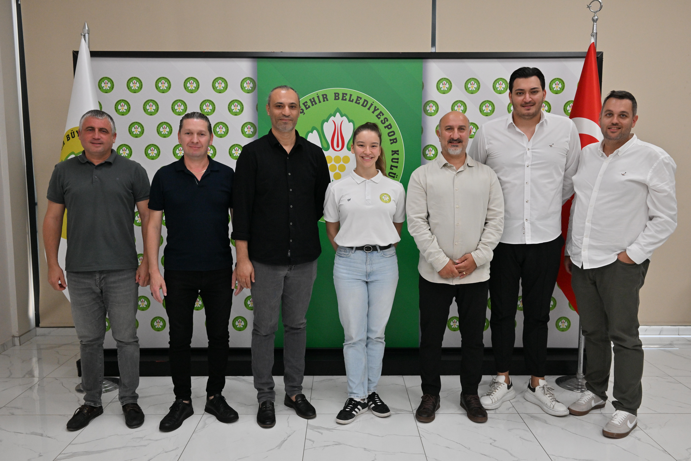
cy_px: 230
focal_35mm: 30
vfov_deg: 43.0
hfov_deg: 61.1
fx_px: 585
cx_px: 346
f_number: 7.1
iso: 1000
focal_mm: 30.5
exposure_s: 1/125
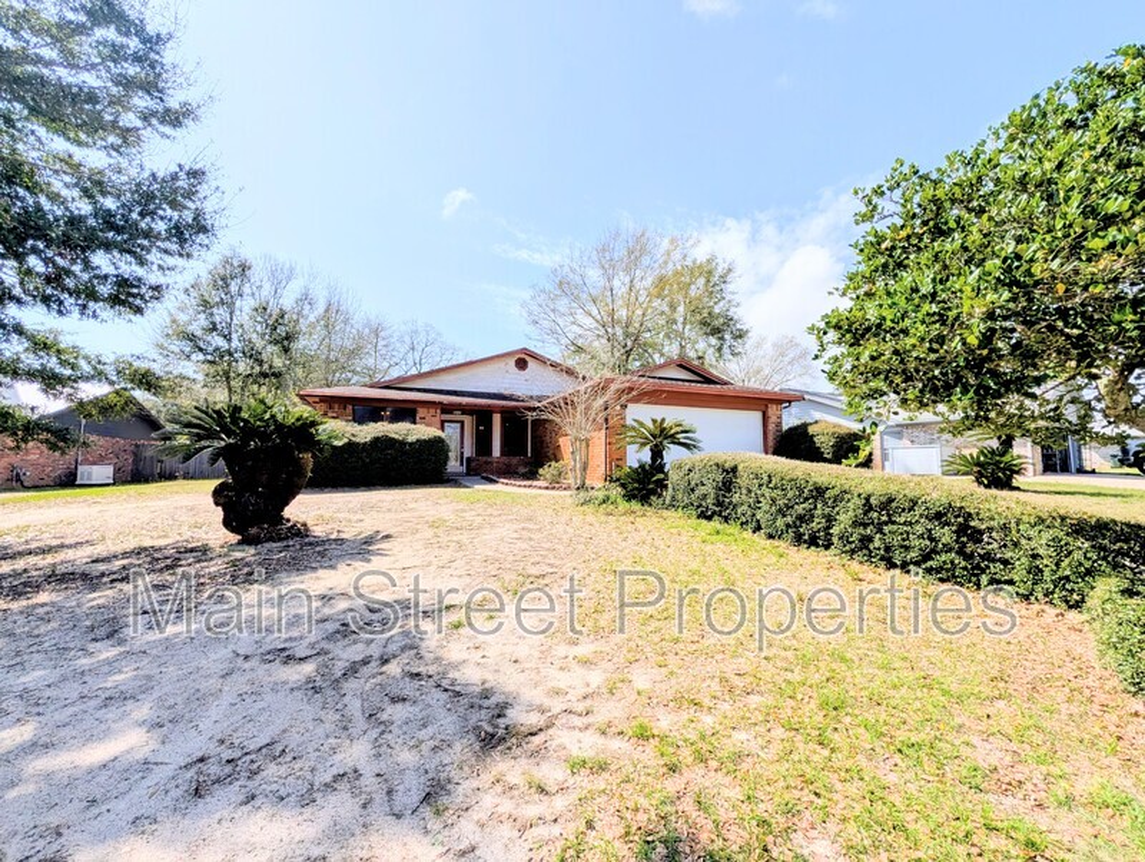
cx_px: 572
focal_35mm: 12
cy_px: 431
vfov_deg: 94.6
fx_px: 397
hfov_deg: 110.5
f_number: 1.7
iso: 50
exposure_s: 1/3077
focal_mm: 2.02
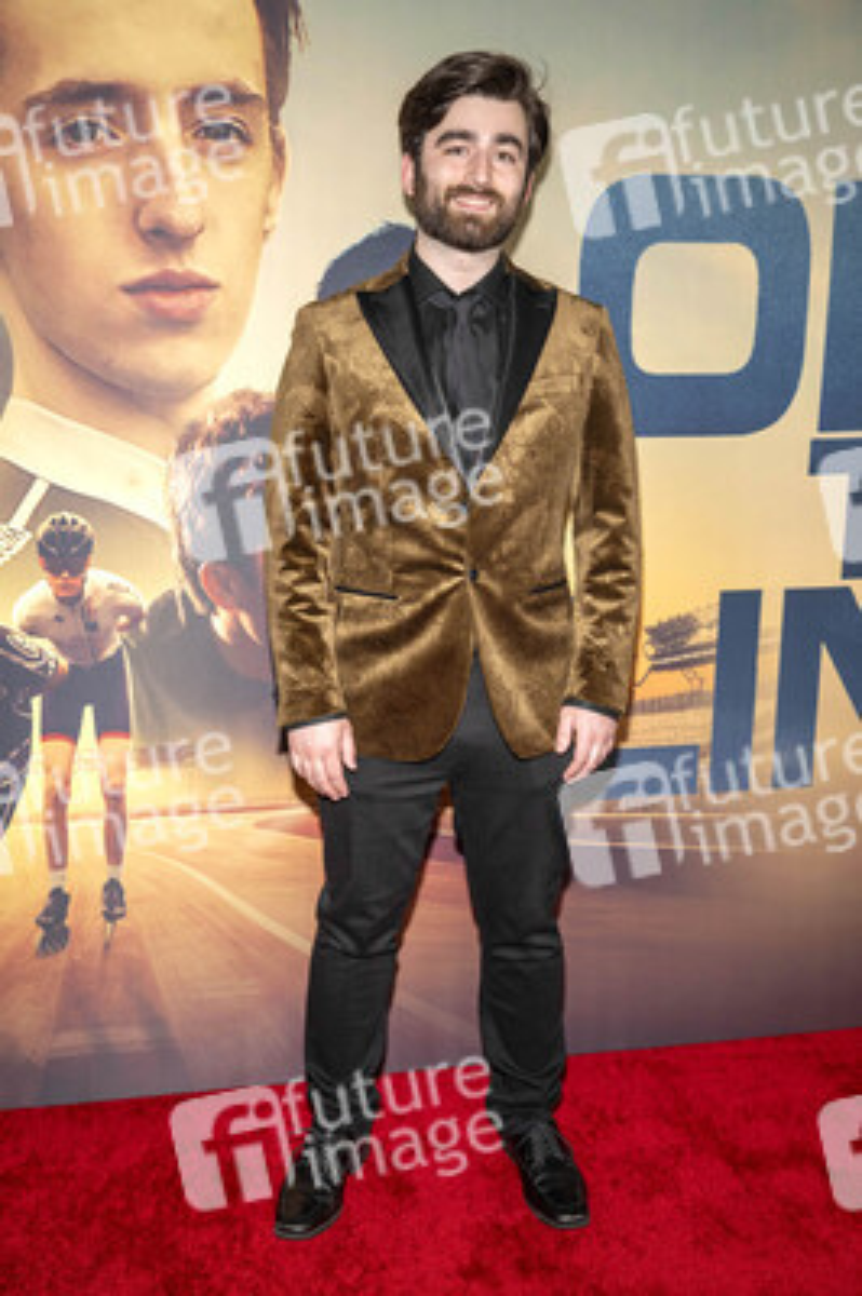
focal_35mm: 35
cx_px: 431
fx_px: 1259
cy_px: 648
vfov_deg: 54.5
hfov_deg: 37.8
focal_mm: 35
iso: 800
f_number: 4.5
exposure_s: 1/200
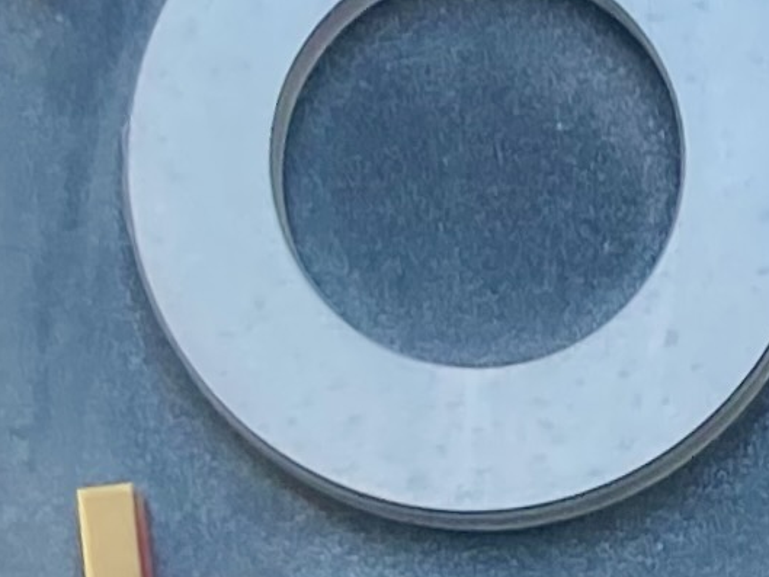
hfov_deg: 11.1
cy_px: 209
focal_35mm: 149
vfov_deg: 10.0
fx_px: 3311
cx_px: 1872
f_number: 1.8
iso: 32
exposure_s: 1/127
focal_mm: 4.25
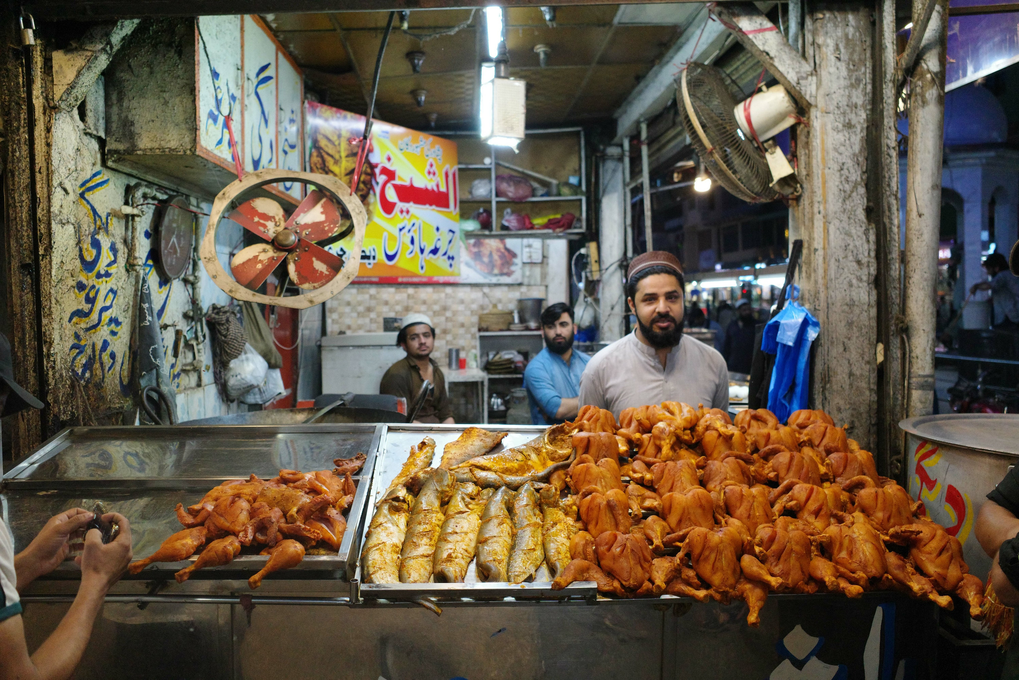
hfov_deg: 65.5
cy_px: 340
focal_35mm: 28
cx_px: 510
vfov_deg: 46.4
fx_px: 793
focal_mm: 18.3
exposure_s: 1/500
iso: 2500
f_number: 2.8
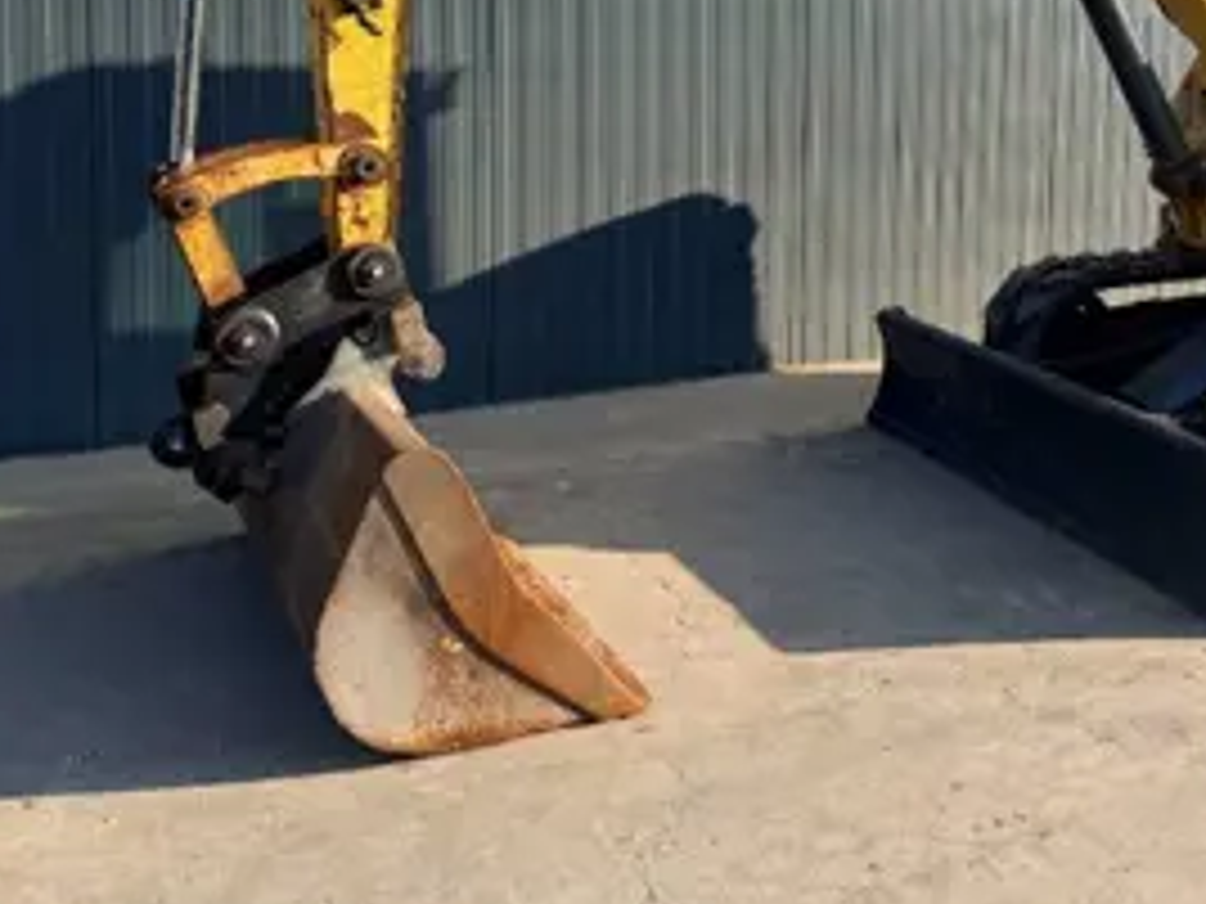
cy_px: 126
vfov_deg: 32.3
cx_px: 1004
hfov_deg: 41.5
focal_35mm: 43
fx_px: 1498
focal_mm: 6.76
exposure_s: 1/2907
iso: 100
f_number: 1.78
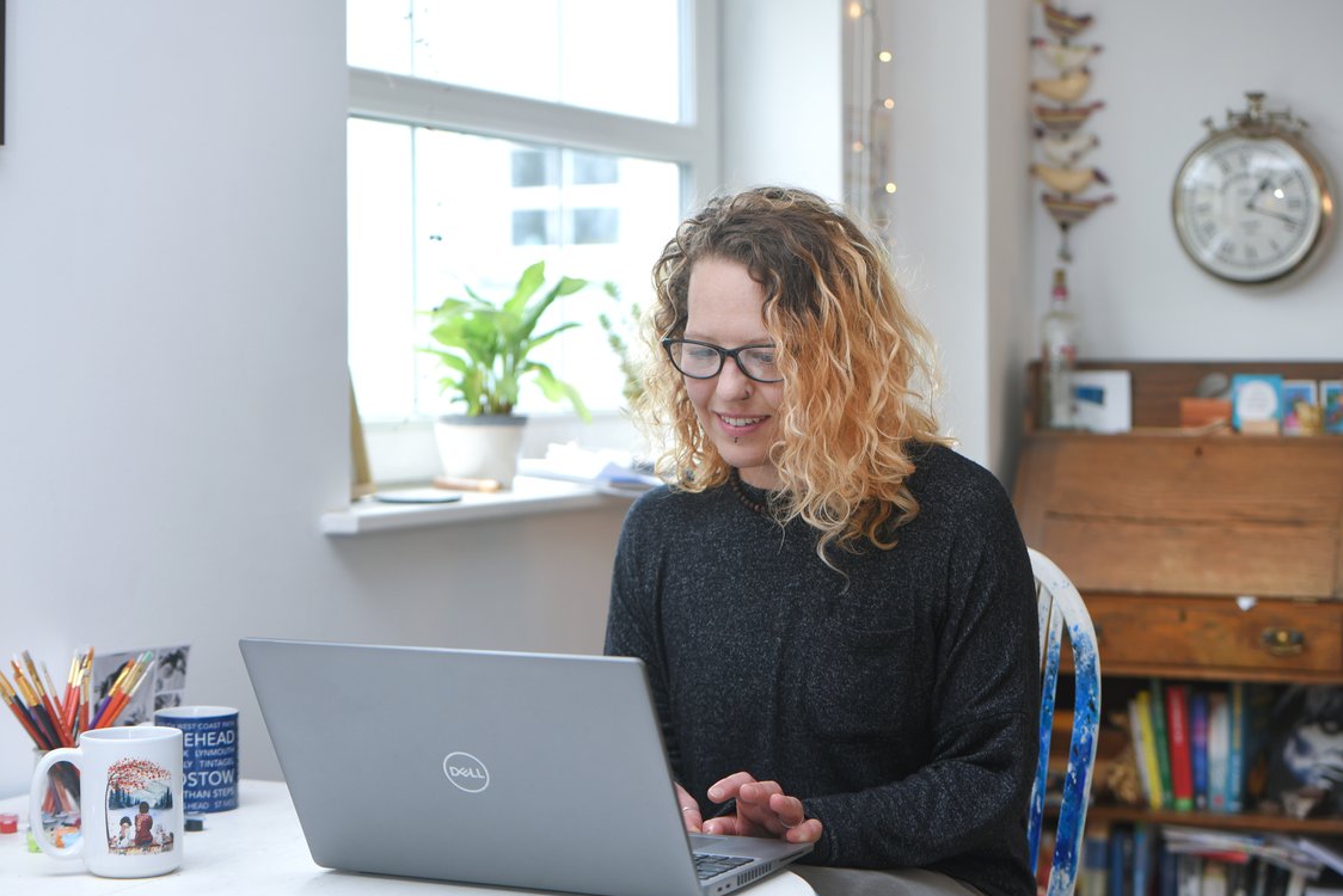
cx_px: 680
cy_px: 451
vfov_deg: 19.2
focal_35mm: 71
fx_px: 2649
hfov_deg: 28.4
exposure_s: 1/160
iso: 320
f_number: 2.8
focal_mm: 70
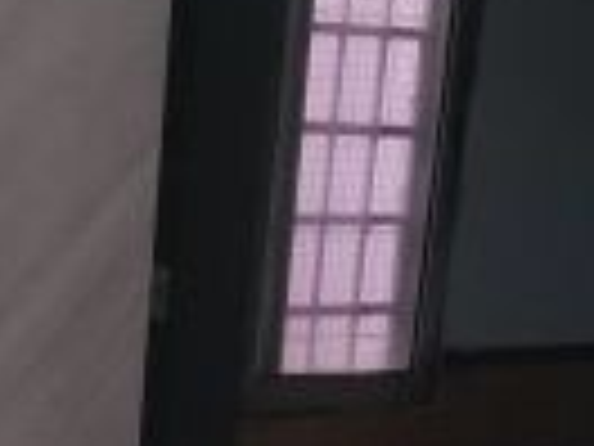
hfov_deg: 12.4
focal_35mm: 158
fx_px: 2711
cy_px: 1284
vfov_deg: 8.2
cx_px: 54
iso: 320
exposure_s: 1/50
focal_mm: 4.75
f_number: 1.8
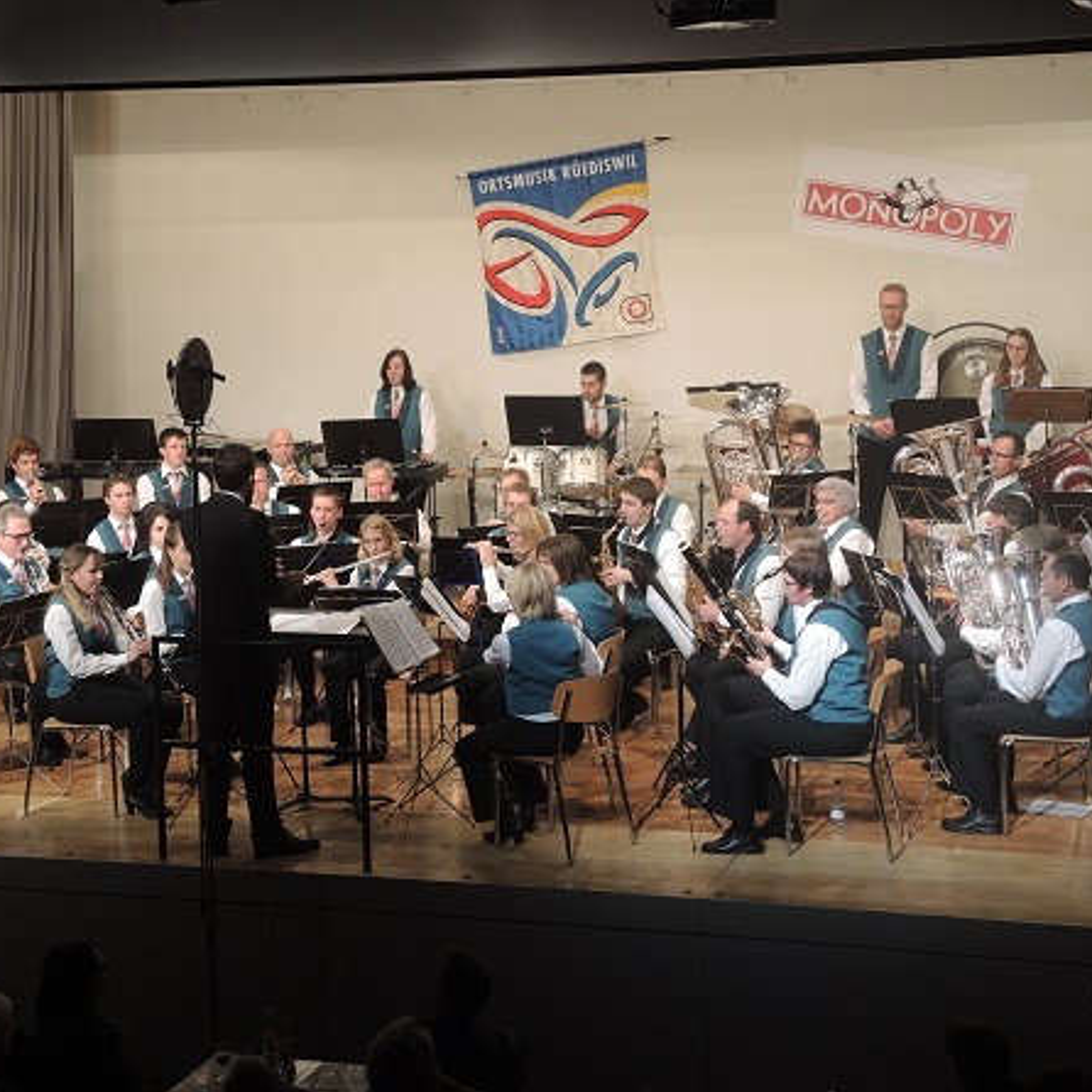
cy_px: 548
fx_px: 2463
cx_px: 504
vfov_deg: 25.0
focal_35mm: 69
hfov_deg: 25.0
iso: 400
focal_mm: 12.5
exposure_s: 1/50
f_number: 2.8
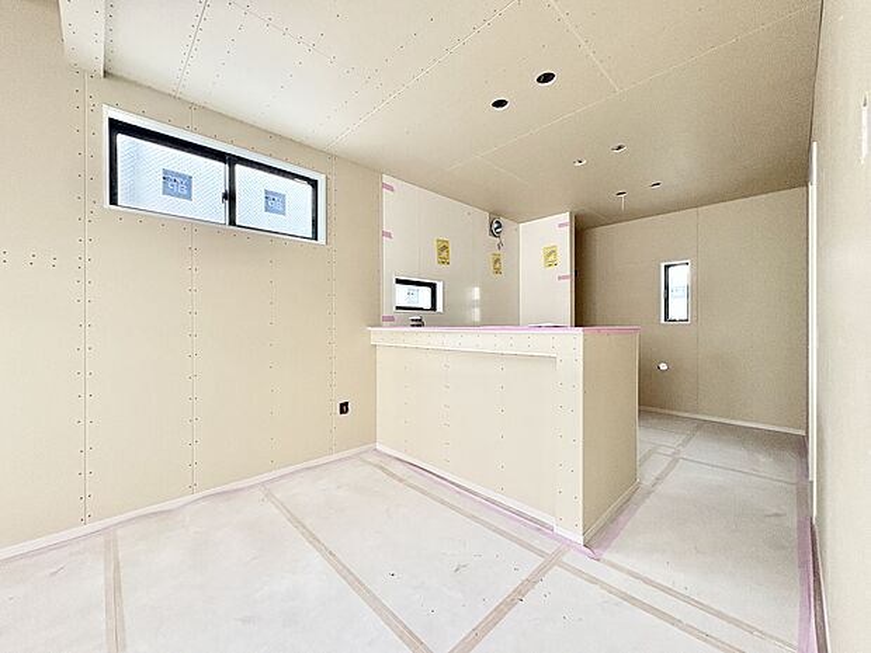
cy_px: 326
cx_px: 436
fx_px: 352
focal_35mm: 14
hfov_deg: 102.1
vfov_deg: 85.7
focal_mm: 2.22
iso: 320
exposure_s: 1/60
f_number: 2.2
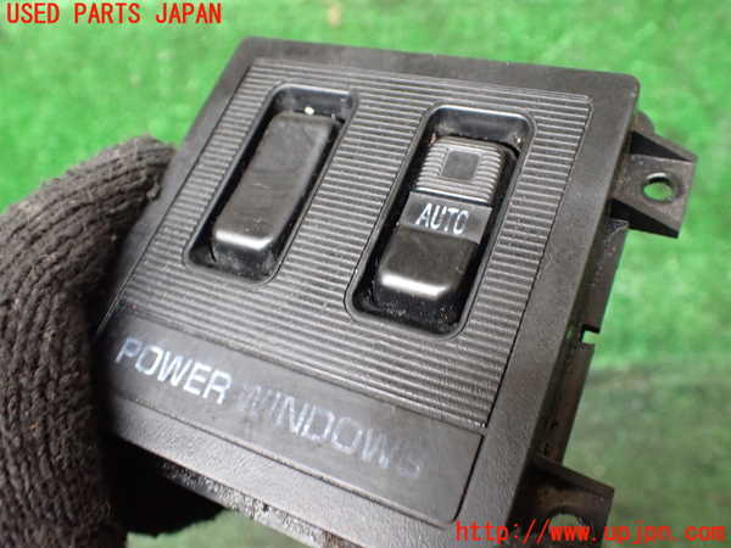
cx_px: 366
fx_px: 634
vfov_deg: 46.8
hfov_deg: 60.0
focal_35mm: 30
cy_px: 274
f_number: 2.3
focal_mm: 5.4
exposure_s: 1/40
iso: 800
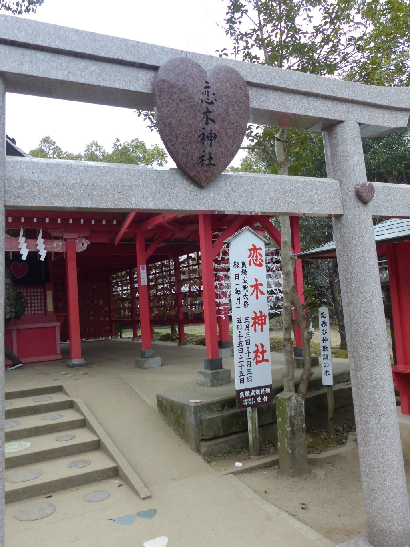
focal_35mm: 29
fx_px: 458
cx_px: 205
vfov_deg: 61.7
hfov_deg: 48.2
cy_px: 274
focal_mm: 5.3
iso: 400
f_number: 2.8
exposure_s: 1/200
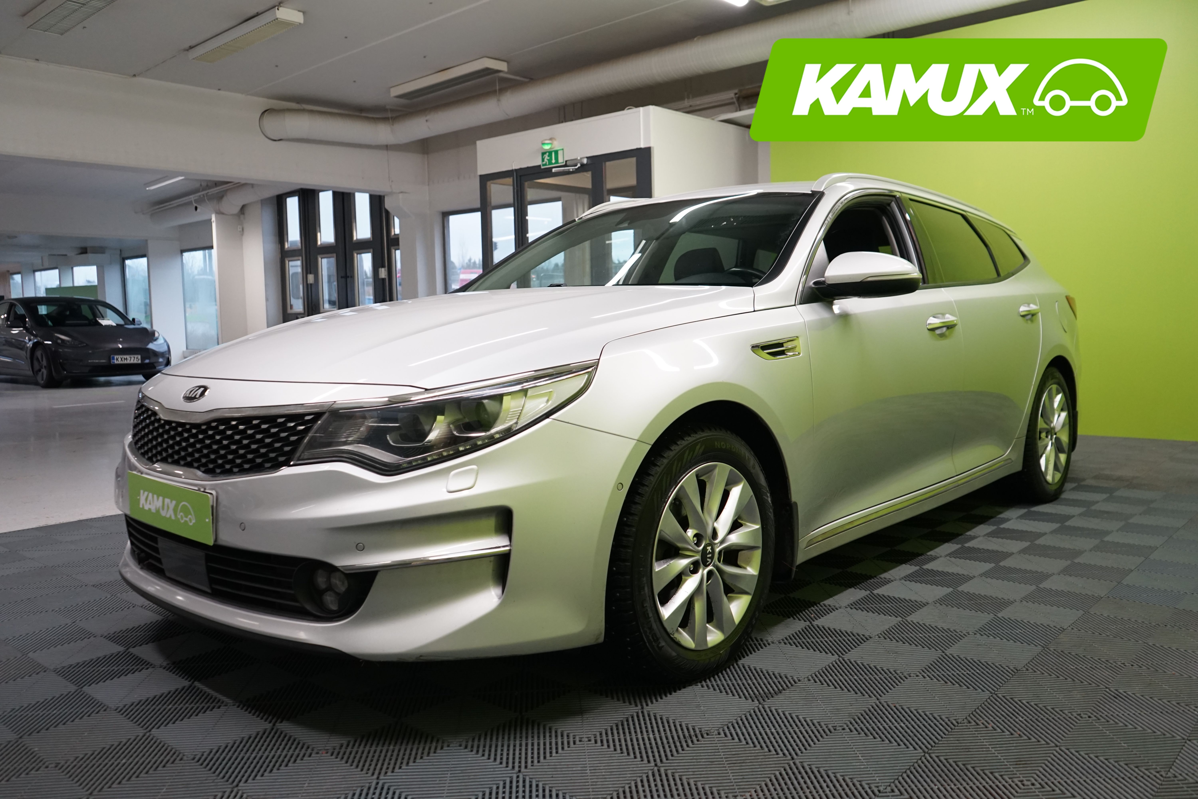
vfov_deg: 46.4
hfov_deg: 65.5
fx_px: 932
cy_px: 400
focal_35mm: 28
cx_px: 599
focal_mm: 28
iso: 1600
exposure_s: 1/50
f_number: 4.5
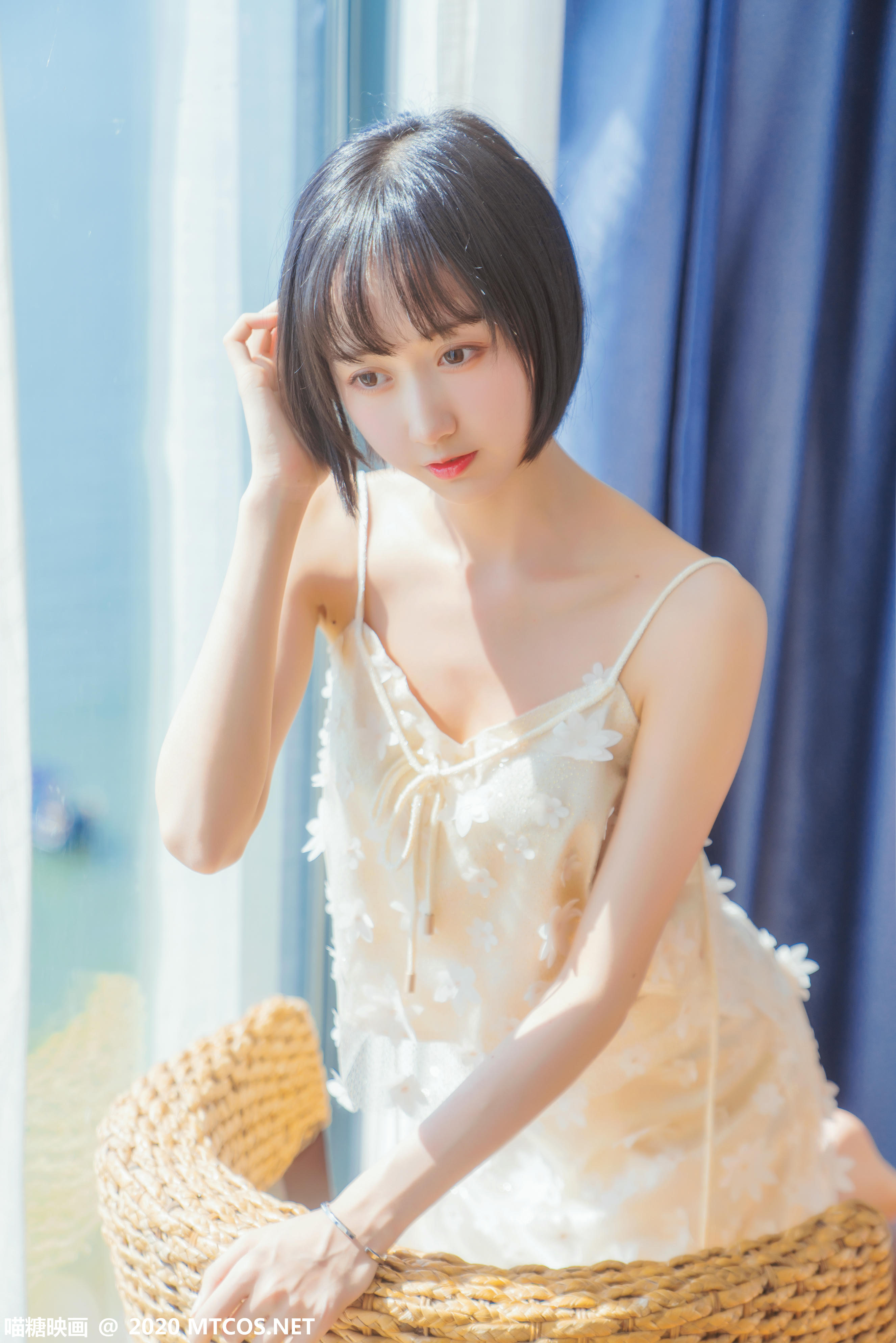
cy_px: 672
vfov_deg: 31.0
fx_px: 2426
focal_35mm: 65
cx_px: 448
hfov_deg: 20.9
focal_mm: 65
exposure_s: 1/640
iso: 160
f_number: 2.8
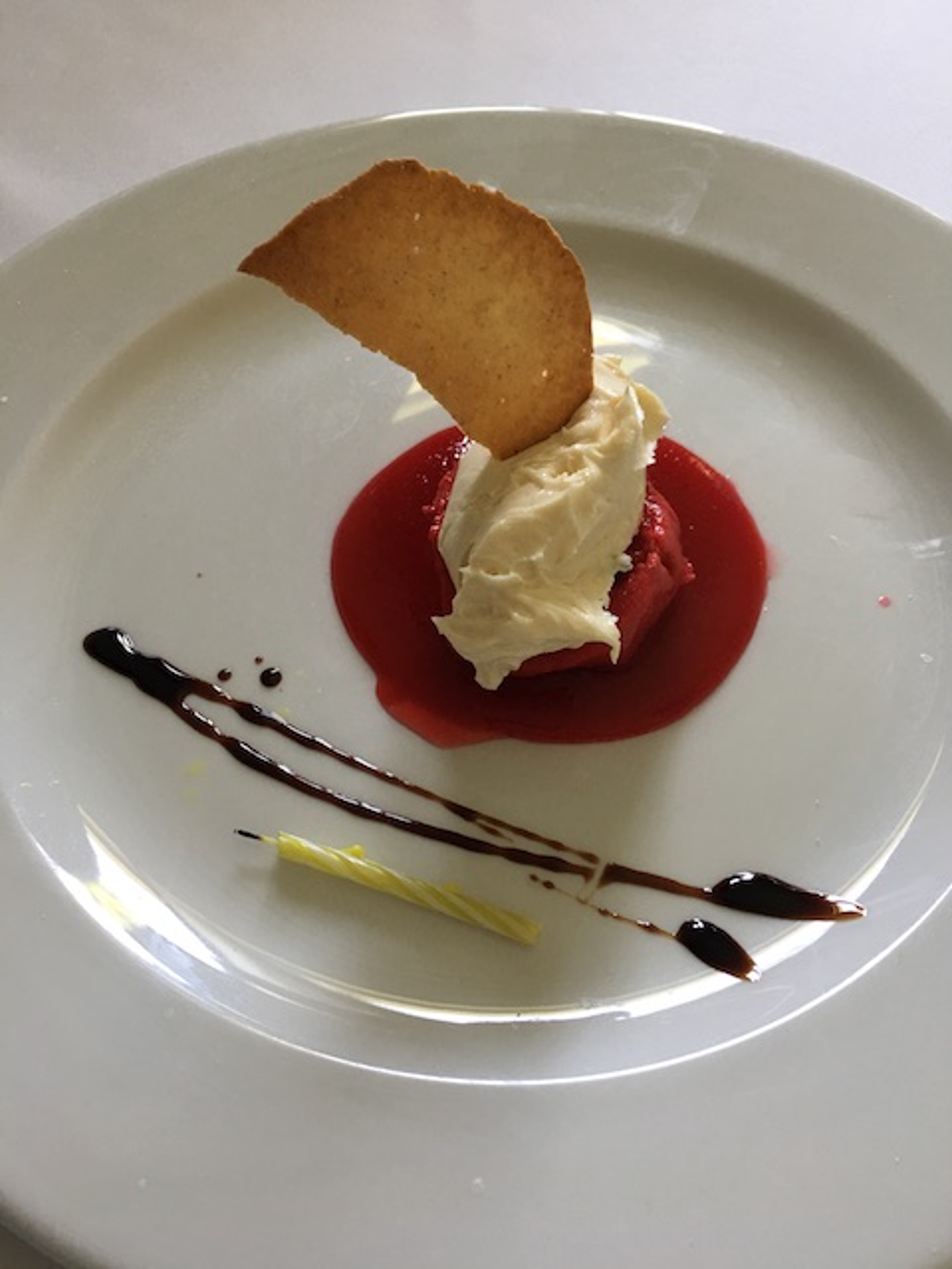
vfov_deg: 61.7
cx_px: 476
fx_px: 1063
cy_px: 634
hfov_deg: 48.2
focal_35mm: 29
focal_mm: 4.15
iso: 32
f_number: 2.2
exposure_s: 1/15
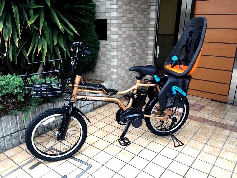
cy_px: 89
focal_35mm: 29
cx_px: 118
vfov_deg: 48.2
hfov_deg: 61.7
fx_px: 199
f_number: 2.2
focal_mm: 4.15
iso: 32
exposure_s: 1/60
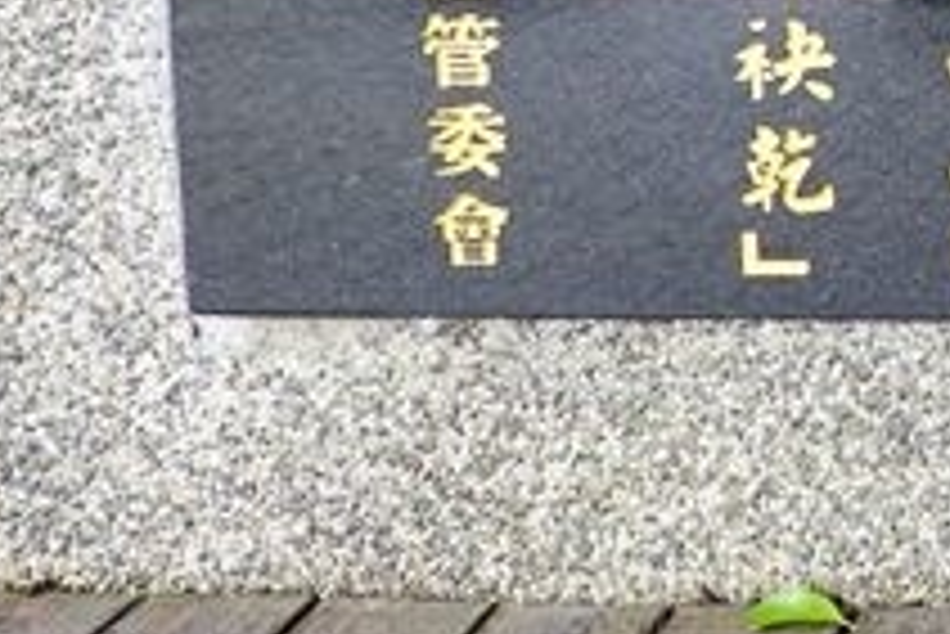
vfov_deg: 16.9
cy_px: -295
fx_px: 1954
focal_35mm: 74
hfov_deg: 22.9
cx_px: 1369
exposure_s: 1/30
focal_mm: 9
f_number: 2.8
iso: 400
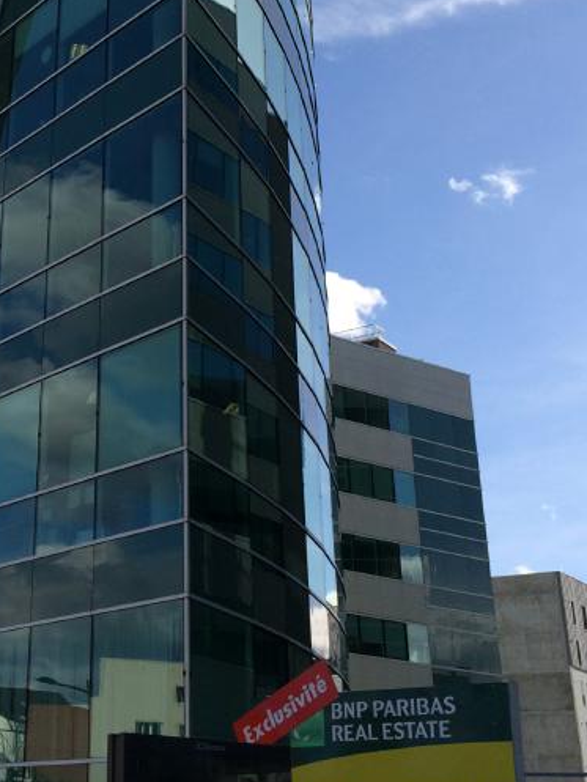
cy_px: 244
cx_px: 99
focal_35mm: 56
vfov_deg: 33.9
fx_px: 1266
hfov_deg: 25.6
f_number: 2.2
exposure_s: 1/2564
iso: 32
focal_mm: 4.15
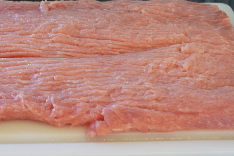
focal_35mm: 89
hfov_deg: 22.7
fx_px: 579
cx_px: 65
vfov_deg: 15.3
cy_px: 50
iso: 3200
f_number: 5
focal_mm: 36
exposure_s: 1/60
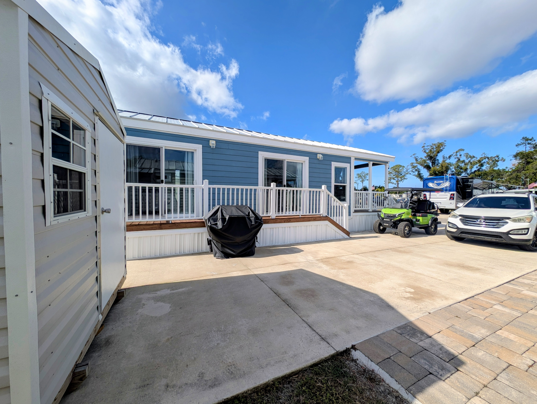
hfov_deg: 110.5
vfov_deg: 94.6
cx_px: 268
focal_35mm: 12
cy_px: 202
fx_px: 186
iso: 38
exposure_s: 1/2058
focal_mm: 2.23
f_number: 1.95
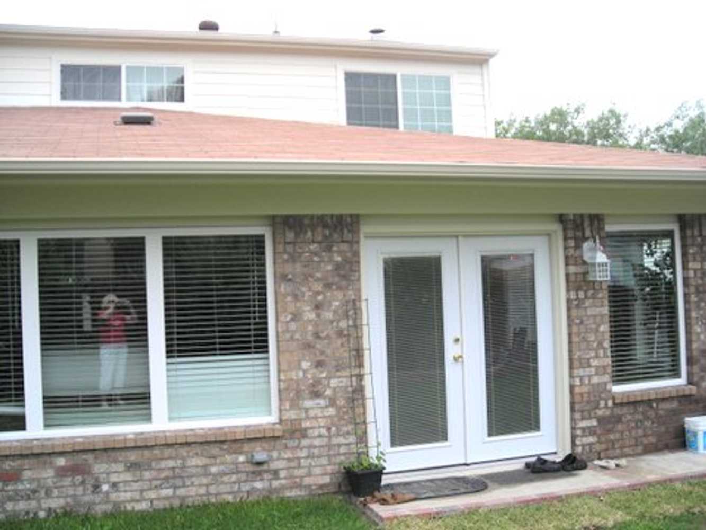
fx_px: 775
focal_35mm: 38
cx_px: 353
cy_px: 265
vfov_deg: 37.7
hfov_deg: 49.0
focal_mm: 6.3
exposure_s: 1/230
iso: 50
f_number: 3.2
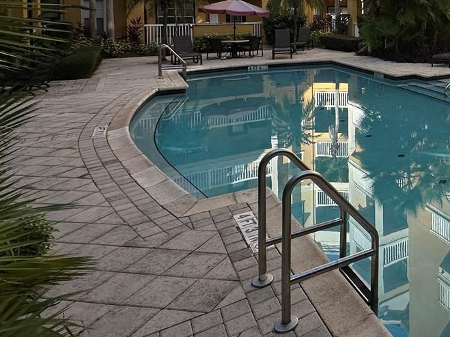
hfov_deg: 43.7
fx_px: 442
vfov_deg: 38.3
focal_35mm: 34
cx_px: 477
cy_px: 20
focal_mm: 2.22
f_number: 2.2
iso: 50
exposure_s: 1/2353
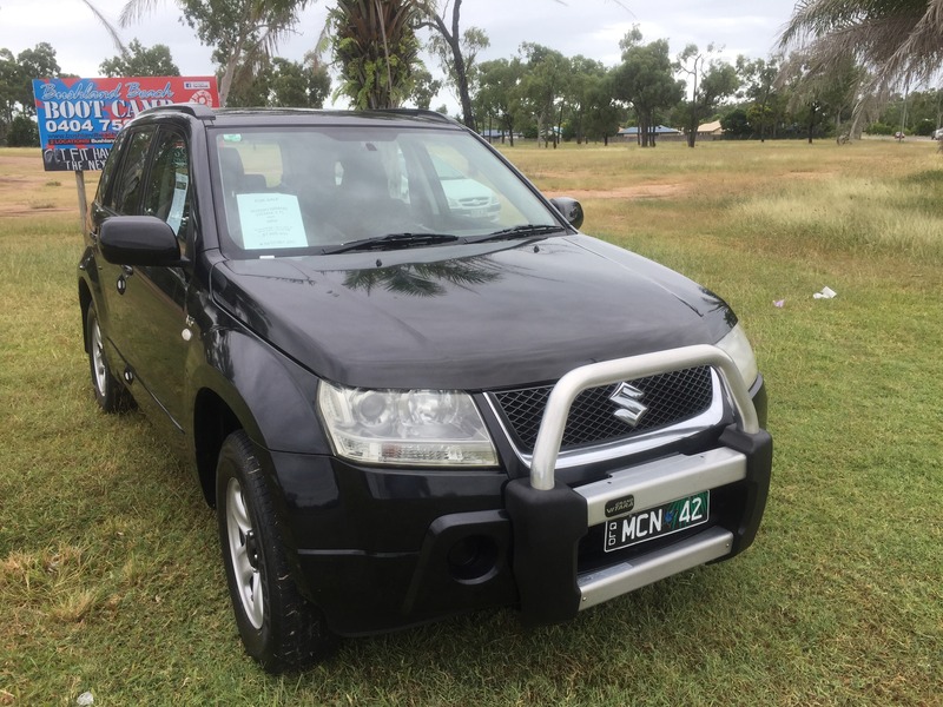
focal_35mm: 29
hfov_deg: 61.7
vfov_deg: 48.2
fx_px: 790
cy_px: 354
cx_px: 472
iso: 32
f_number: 2.2
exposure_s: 1/807
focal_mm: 4.15
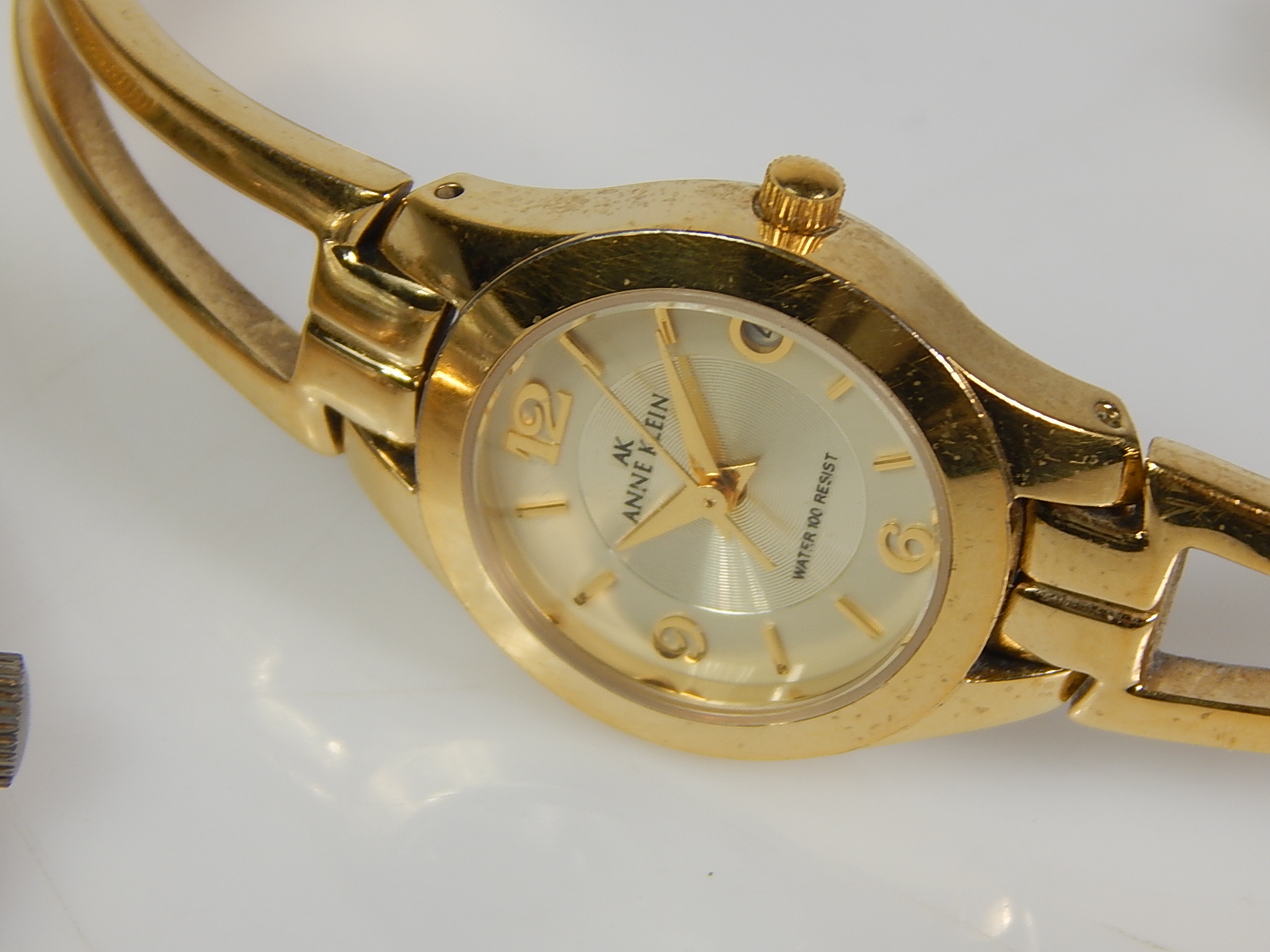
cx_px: 635
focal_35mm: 232
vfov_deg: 6.4
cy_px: 476
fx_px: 8512
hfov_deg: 8.5
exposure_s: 1/30
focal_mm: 41.7
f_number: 5.6
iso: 125
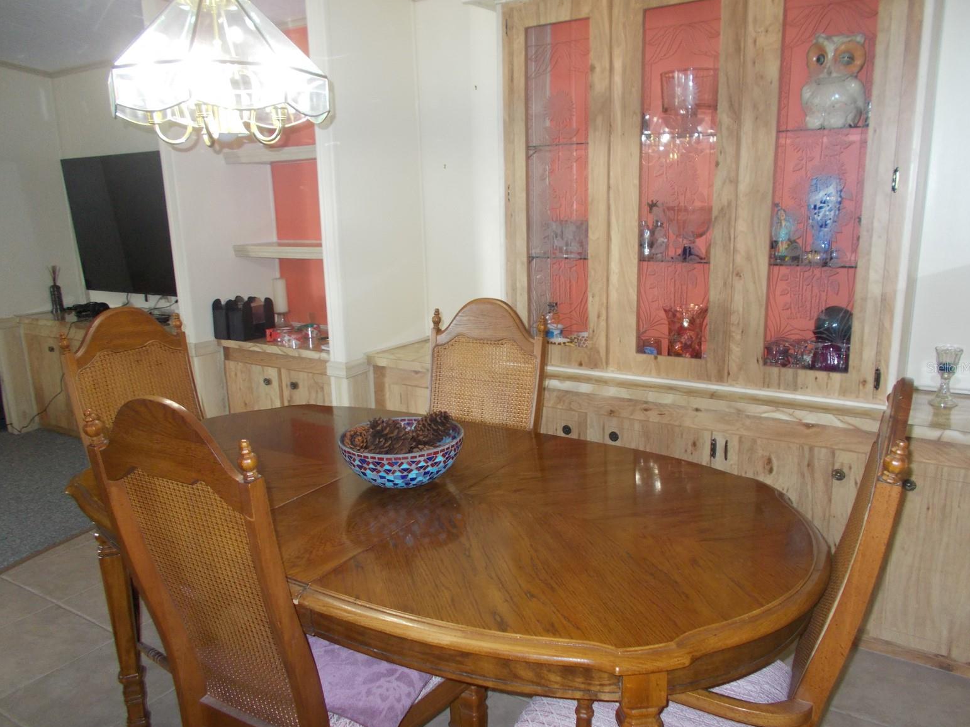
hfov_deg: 65.3
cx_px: 483
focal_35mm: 27
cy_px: 367
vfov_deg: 51.4
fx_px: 757
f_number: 3.2
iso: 200
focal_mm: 4.6
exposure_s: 1/25
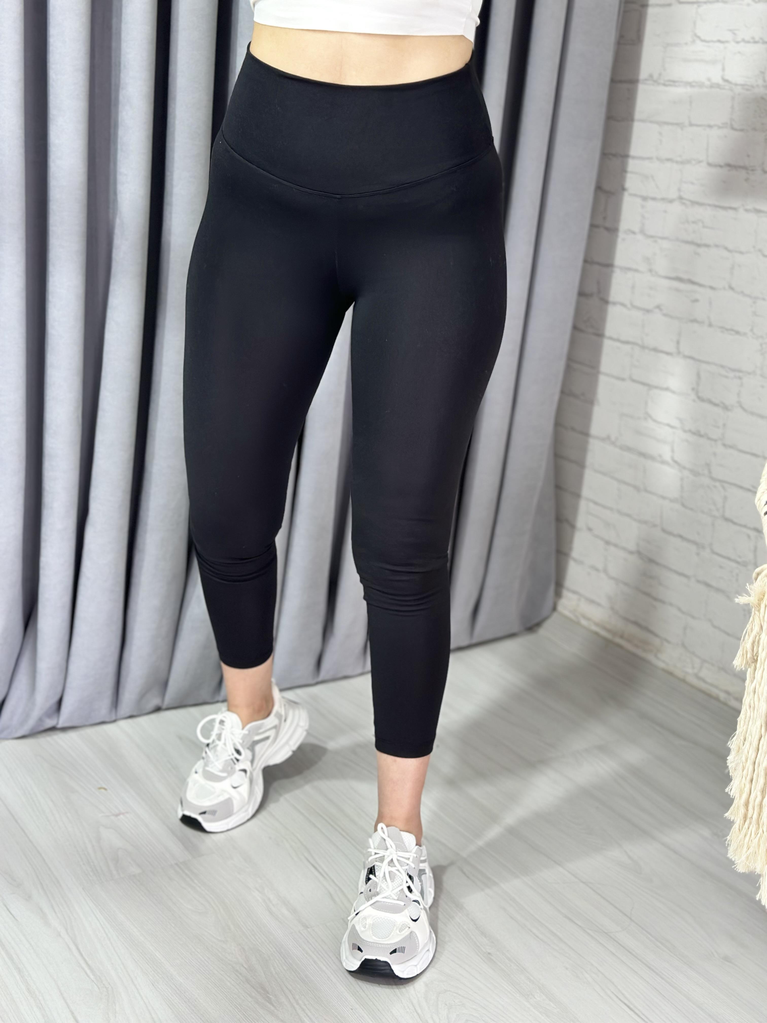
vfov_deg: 39.7
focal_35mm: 48
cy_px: 512
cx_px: 384
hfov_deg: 30.3
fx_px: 1418
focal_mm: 6.86
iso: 125
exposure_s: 1/100
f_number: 1.78
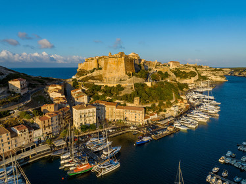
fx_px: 170
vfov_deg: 56.8
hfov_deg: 71.6
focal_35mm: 24
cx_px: 123
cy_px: 92
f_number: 11
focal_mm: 12.3
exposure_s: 1/100
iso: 100
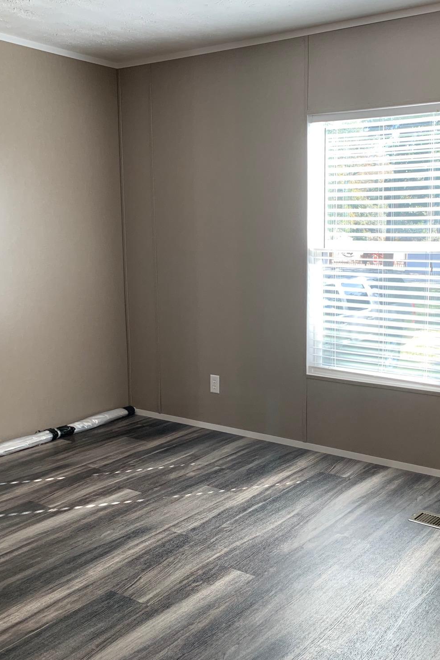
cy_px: 324
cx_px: 307
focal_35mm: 37
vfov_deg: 51.9
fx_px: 678
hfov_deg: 35.4
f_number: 1.8
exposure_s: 1/121
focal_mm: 4.25
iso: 80
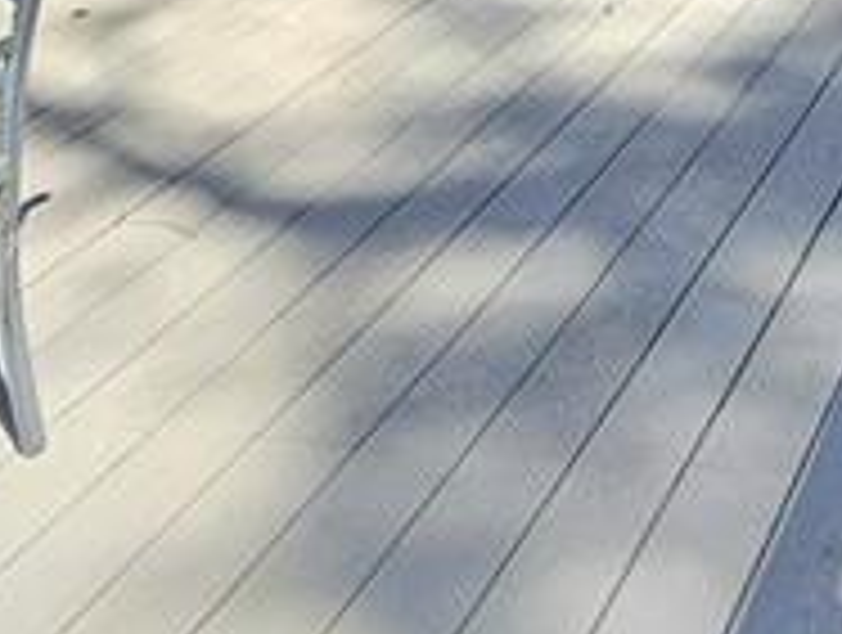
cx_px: 991
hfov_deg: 24.9
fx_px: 1730
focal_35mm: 71
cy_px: -576
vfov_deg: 16.6
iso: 50
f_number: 2.2
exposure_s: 1/1429
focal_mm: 2.2
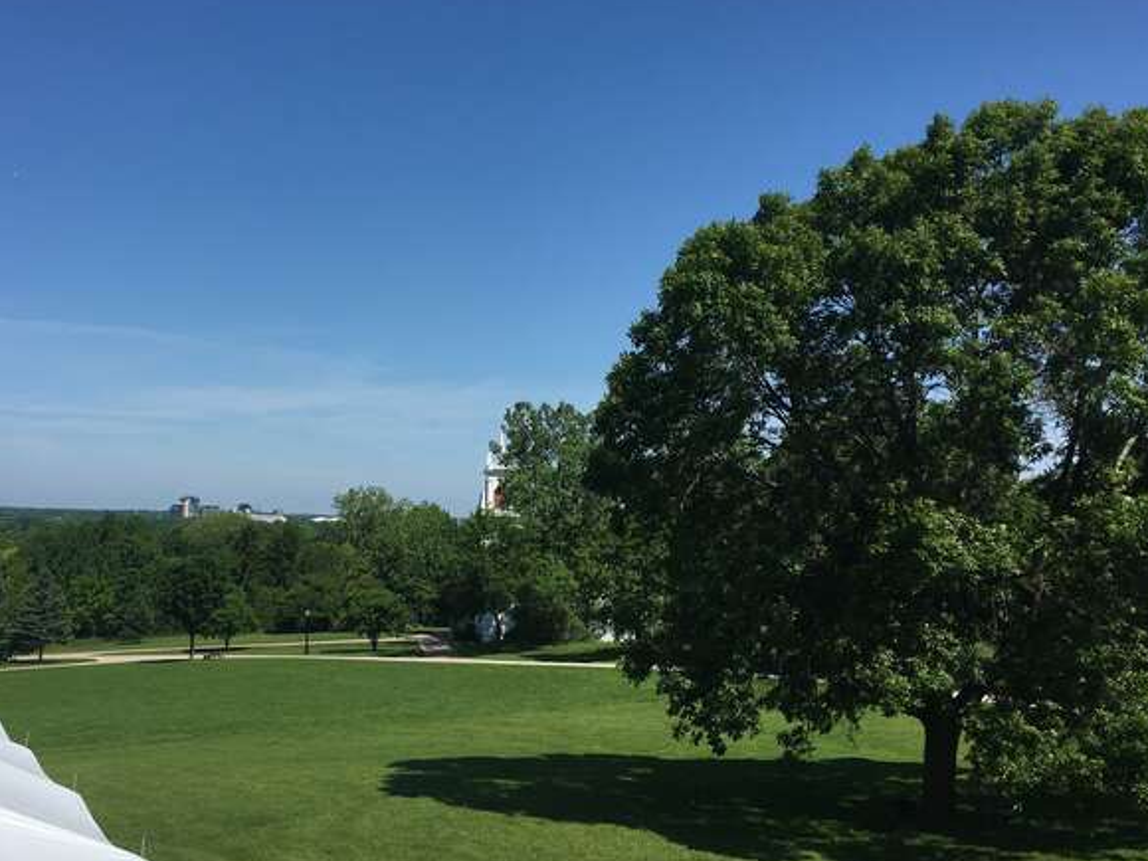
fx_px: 1327
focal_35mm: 40
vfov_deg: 35.9
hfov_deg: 46.3
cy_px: 473
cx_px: 410
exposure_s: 1/2849
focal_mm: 4.15
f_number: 2.2
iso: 25
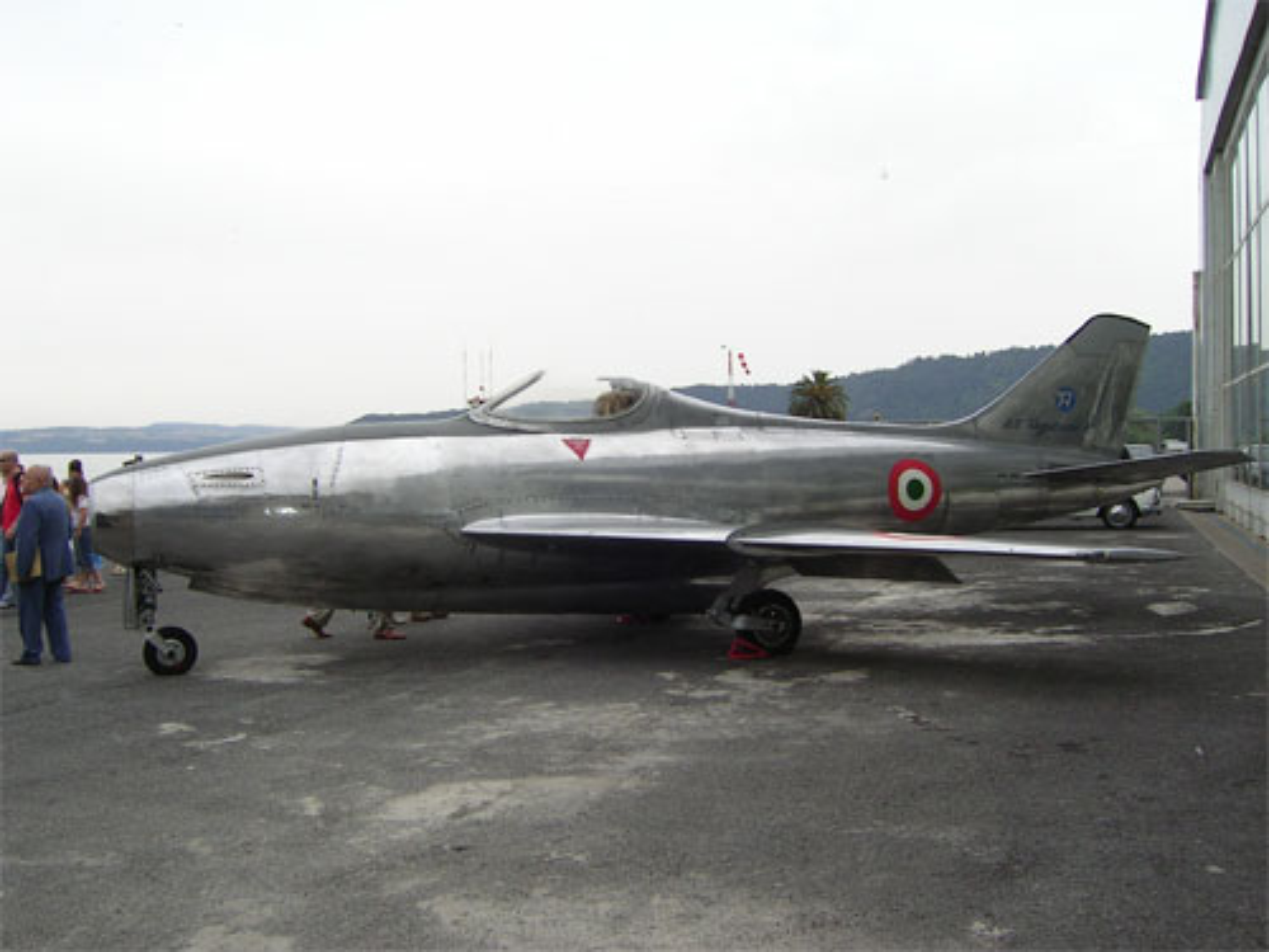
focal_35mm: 36
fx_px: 1320
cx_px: 634
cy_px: 476
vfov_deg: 39.7
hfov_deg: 51.4
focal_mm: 5.6
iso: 71
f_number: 4.8
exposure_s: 1/190
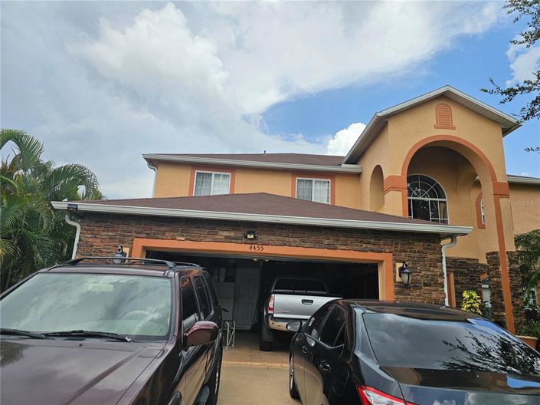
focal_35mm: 23
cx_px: 270
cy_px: 202
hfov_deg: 74.0
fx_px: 359
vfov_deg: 58.8
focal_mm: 6.3
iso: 20
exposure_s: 1/1222
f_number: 1.7
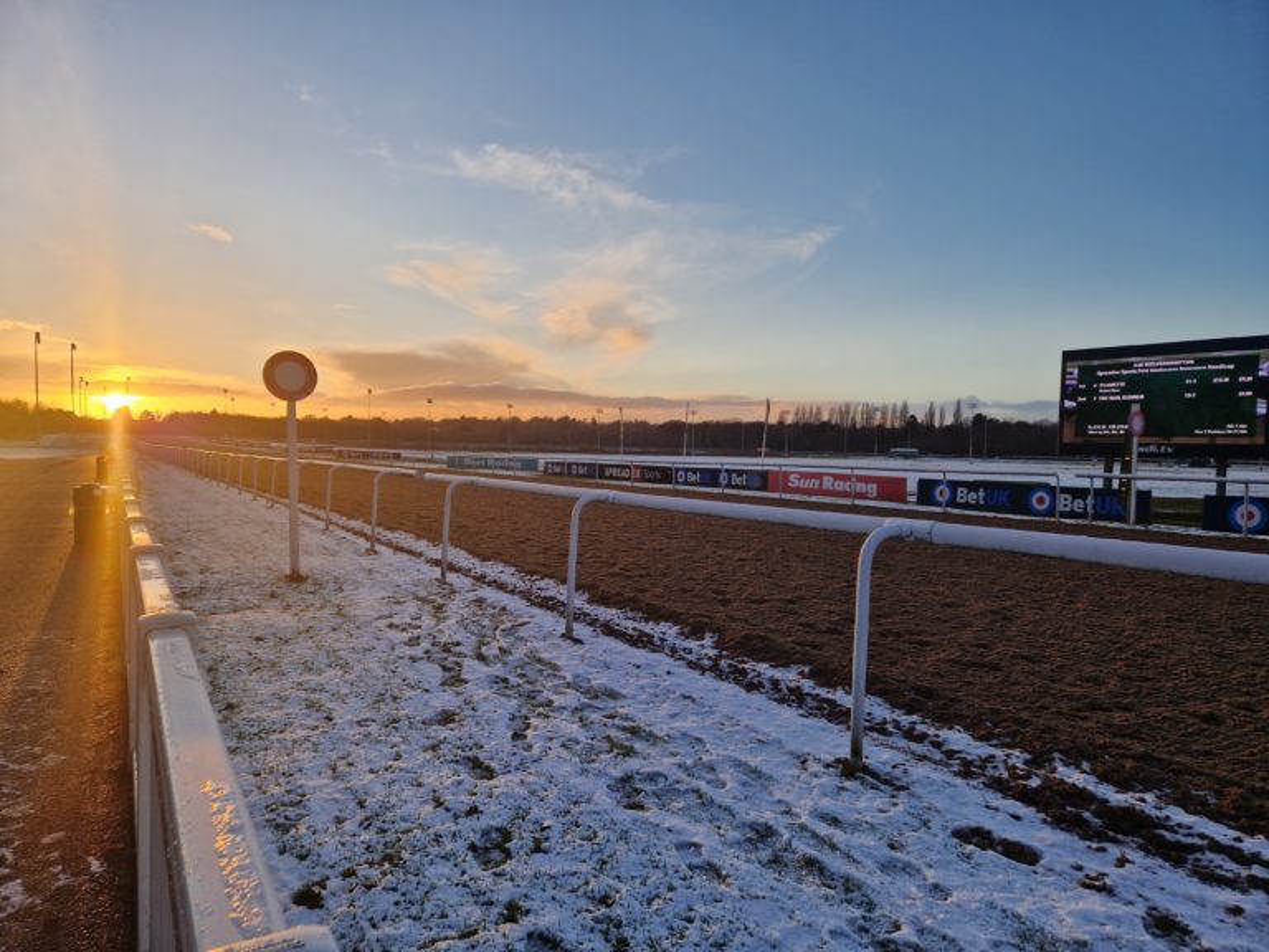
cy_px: 476
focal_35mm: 23
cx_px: 634
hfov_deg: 73.9
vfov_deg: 58.9
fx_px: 843
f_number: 1.8
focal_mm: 5.4
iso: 50
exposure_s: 1/602
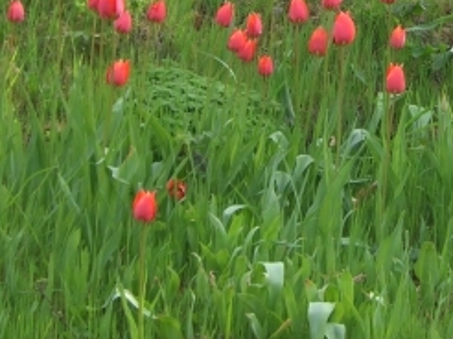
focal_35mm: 99
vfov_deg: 14.6
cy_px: -11
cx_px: 464
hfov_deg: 19.2
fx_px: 1294
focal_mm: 6.2
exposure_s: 1/400
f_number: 2.7
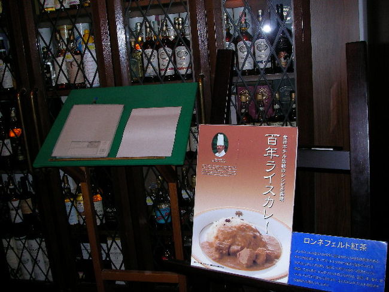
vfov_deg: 37.7
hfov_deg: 49.0
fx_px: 427
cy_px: 146
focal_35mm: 38
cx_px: 194
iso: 100
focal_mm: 6.3
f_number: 3.3
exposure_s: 1/30
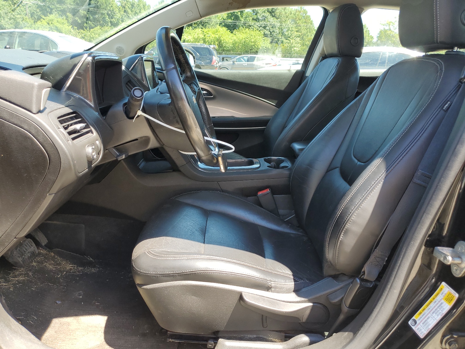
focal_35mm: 26
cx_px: 232
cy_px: 174
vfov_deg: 53.1
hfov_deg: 67.3
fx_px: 349
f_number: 1.5
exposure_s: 1/286
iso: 50
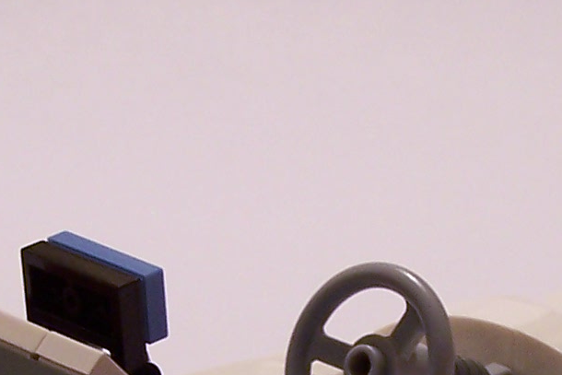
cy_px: 514
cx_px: 424
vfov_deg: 6.1
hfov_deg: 9.2
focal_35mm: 224
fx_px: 3497
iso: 80
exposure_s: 1/6
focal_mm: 8.5
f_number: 3
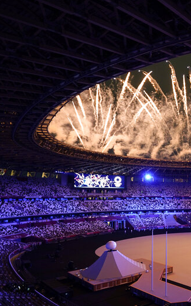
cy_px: 191
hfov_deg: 27.9
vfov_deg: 58.9
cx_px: 280
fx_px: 267
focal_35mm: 32
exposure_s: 1/8
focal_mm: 16
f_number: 2.8
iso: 640
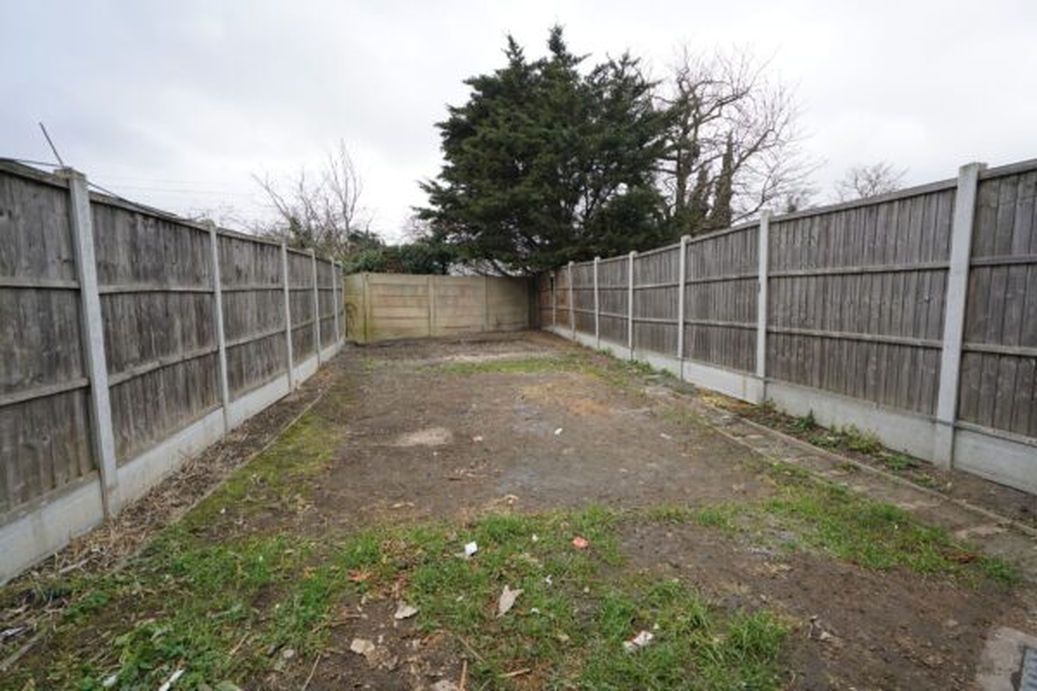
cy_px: 346
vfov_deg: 73.7
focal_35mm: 16
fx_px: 461
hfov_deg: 96.7
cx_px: 518
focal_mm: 16
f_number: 6.3
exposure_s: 1/80
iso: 100
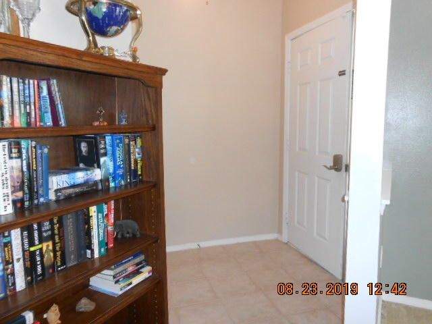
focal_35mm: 26
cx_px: 216
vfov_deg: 53.1
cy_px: 162
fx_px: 324
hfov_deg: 67.3
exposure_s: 1/25
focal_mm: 4.6
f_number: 3.5
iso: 250
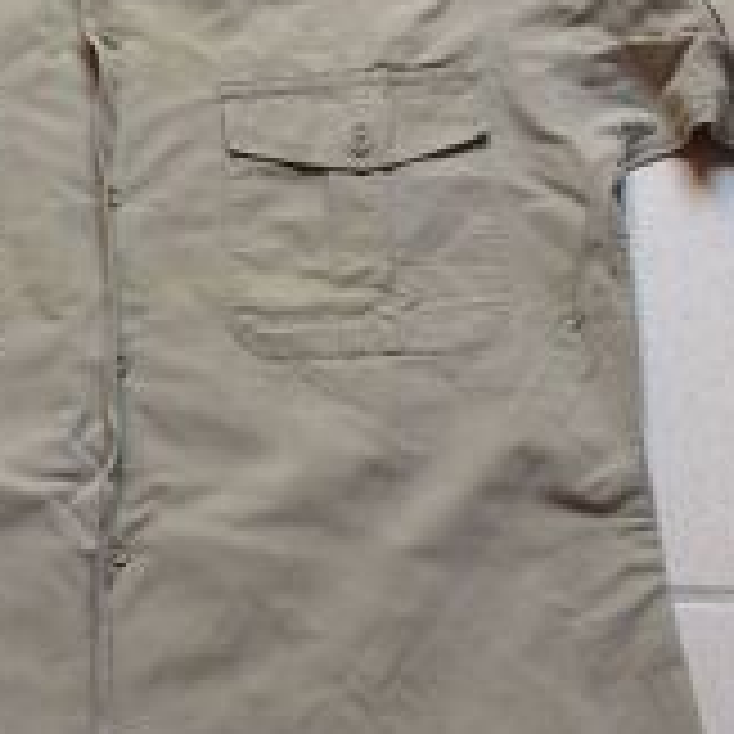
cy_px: 480
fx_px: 2183
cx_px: 113
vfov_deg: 19.0
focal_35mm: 91
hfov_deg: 18.8
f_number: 2.4
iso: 50
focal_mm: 4.28
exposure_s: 1/17
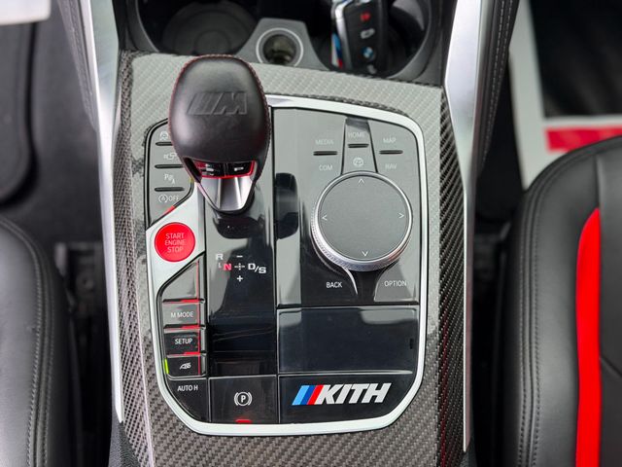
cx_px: 311
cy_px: 234
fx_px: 862
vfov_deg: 30.3
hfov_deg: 39.7
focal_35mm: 48
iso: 160
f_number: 1.78
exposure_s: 1/305
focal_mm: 6.76
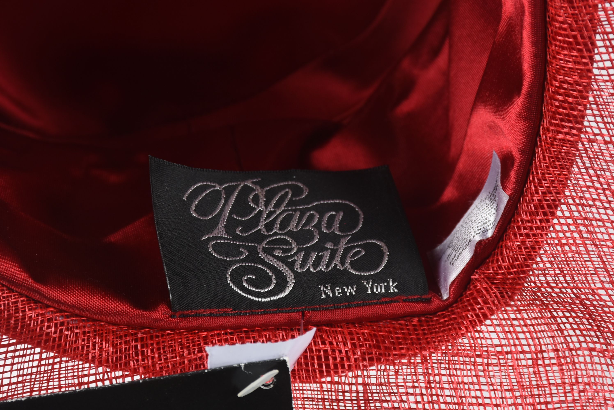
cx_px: 307
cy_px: 205
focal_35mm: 183
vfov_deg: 7.5
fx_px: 3123
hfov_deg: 11.2
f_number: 13
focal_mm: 122
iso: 200
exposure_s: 1/125
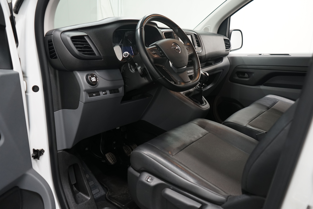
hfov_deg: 65.5
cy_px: 104
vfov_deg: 46.4
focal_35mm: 28
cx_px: 156
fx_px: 243
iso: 800
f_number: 4.5
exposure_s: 1/15
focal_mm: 28
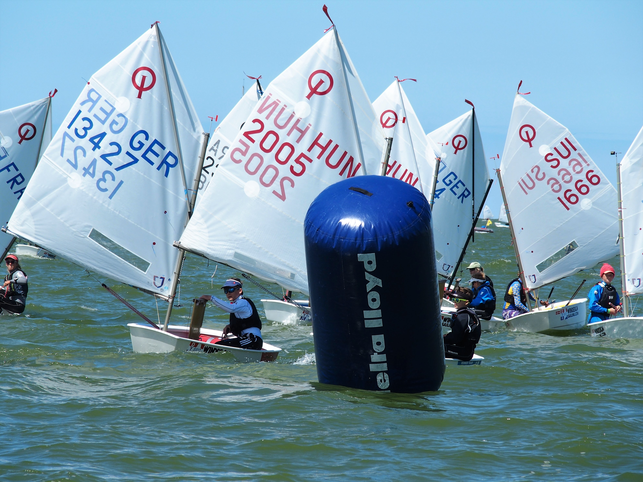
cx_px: 322
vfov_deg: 5.0
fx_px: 5573
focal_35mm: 300
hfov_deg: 6.6
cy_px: 241
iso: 100
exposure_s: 1/500
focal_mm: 64.3
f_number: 5.6
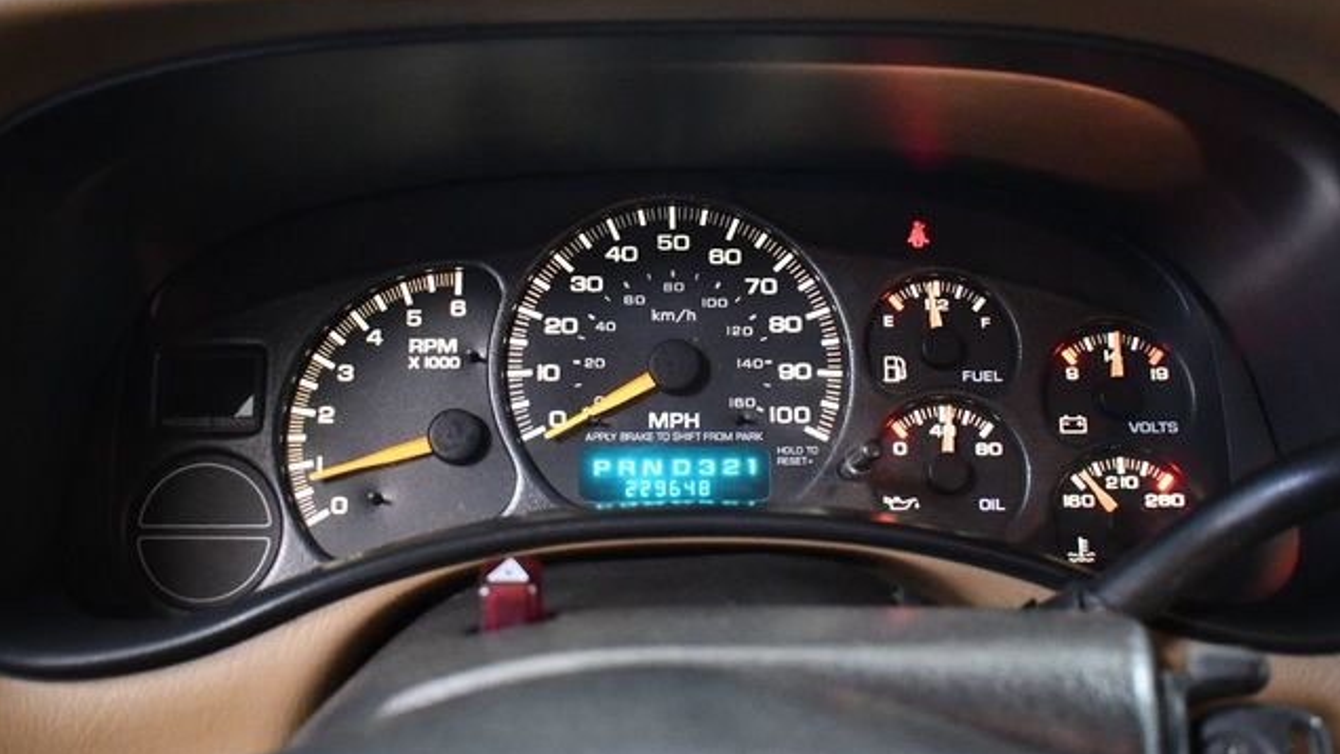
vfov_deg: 31.2
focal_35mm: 38
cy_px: 374
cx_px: 668
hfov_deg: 52.8
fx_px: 1350
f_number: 3.5
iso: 5000
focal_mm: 18
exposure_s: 1/60
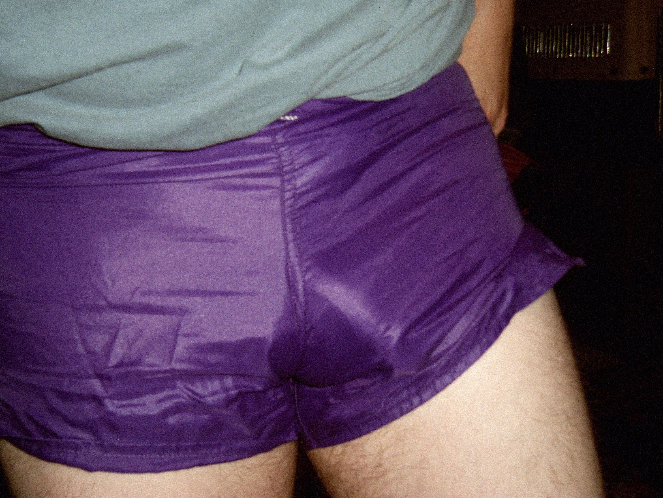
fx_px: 938
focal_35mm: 49
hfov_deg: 38.9
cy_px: 249
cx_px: 332
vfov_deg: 29.7
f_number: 4.6
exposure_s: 1/40
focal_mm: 8.7
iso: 100
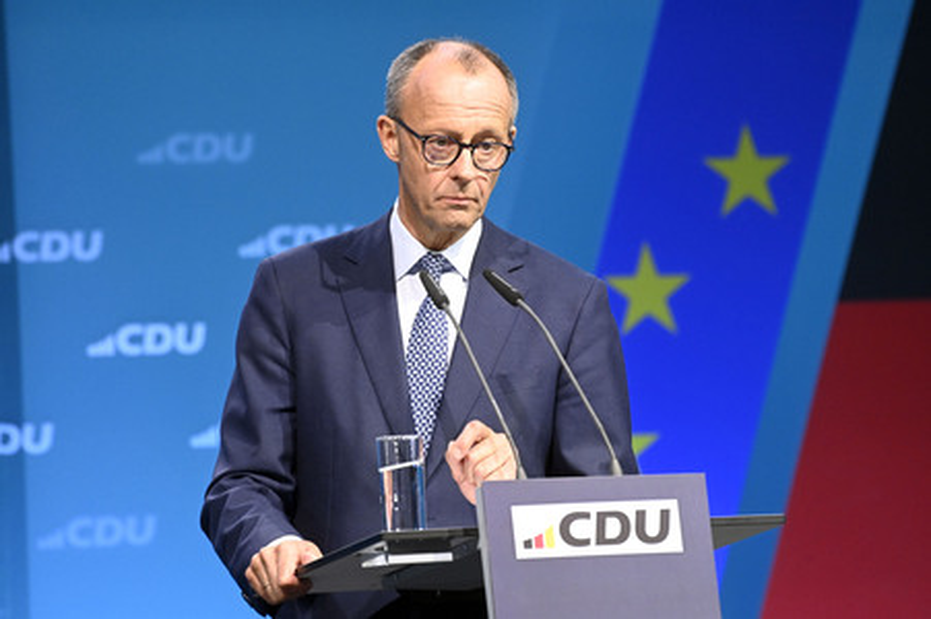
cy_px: 310
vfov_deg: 3.4
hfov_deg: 5.2
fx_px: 10337
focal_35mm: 400
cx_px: 466
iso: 8000
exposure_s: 1/500
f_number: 5.6
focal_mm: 400
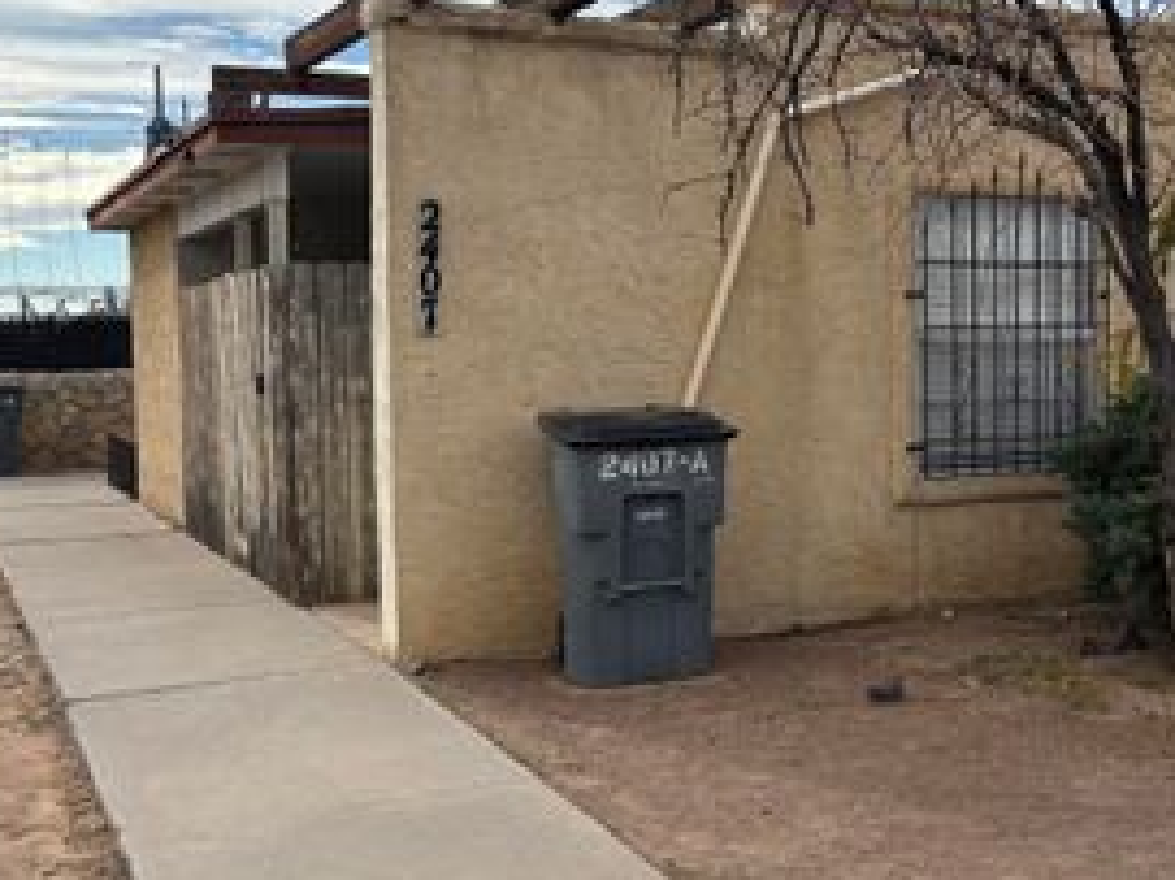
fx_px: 1629
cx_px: 898
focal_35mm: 48
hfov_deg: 38.5
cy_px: 418
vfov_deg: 30.2
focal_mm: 5.96
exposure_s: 1/2398
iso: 50
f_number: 1.6
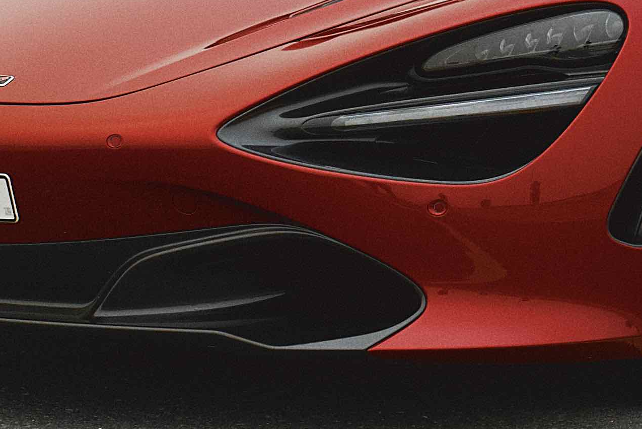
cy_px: -301
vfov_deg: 4.3
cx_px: 709
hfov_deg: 6.5
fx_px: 5601
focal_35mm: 314
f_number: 3.2
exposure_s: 1/100
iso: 640
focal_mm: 50
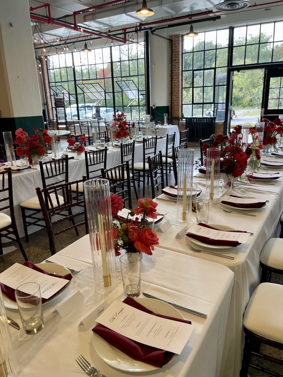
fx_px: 283
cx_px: 142
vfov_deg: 67.3
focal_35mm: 26
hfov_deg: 53.1
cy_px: 188
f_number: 1.6
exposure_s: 1/120
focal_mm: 4.2
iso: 40
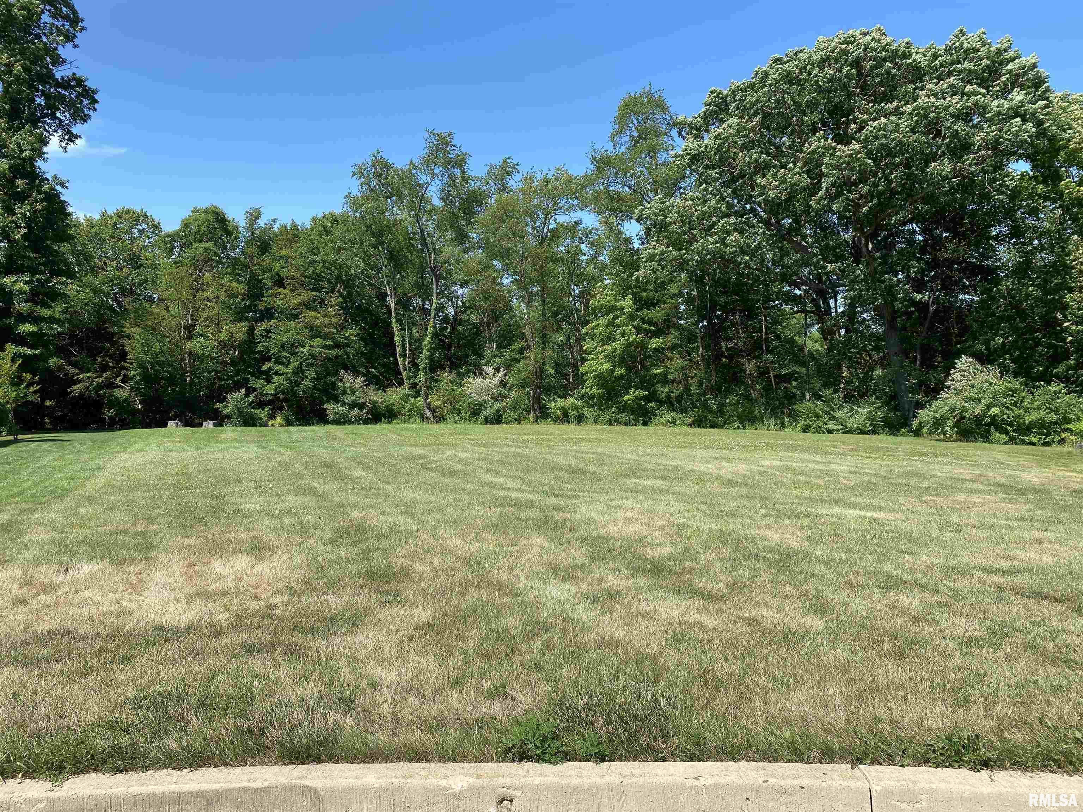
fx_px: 813
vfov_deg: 53.1
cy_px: 406
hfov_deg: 67.3
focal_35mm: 26
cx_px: 542
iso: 32
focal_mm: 4.25
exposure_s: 1/1838
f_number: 1.8
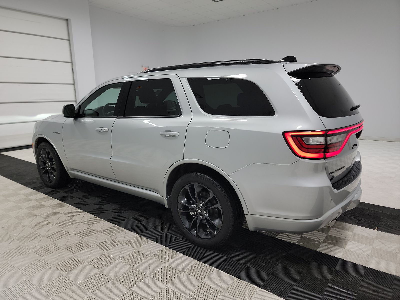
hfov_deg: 71.6
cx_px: 200
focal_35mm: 24
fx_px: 277
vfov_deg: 56.8
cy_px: 150
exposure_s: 1/119
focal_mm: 6.7
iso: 74
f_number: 1.8
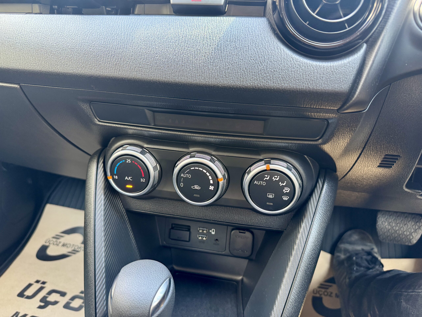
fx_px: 293
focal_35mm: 24
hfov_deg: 71.6
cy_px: 158
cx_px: 211
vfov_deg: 56.8
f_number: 1.78
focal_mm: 6.76
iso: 250
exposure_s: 1/56
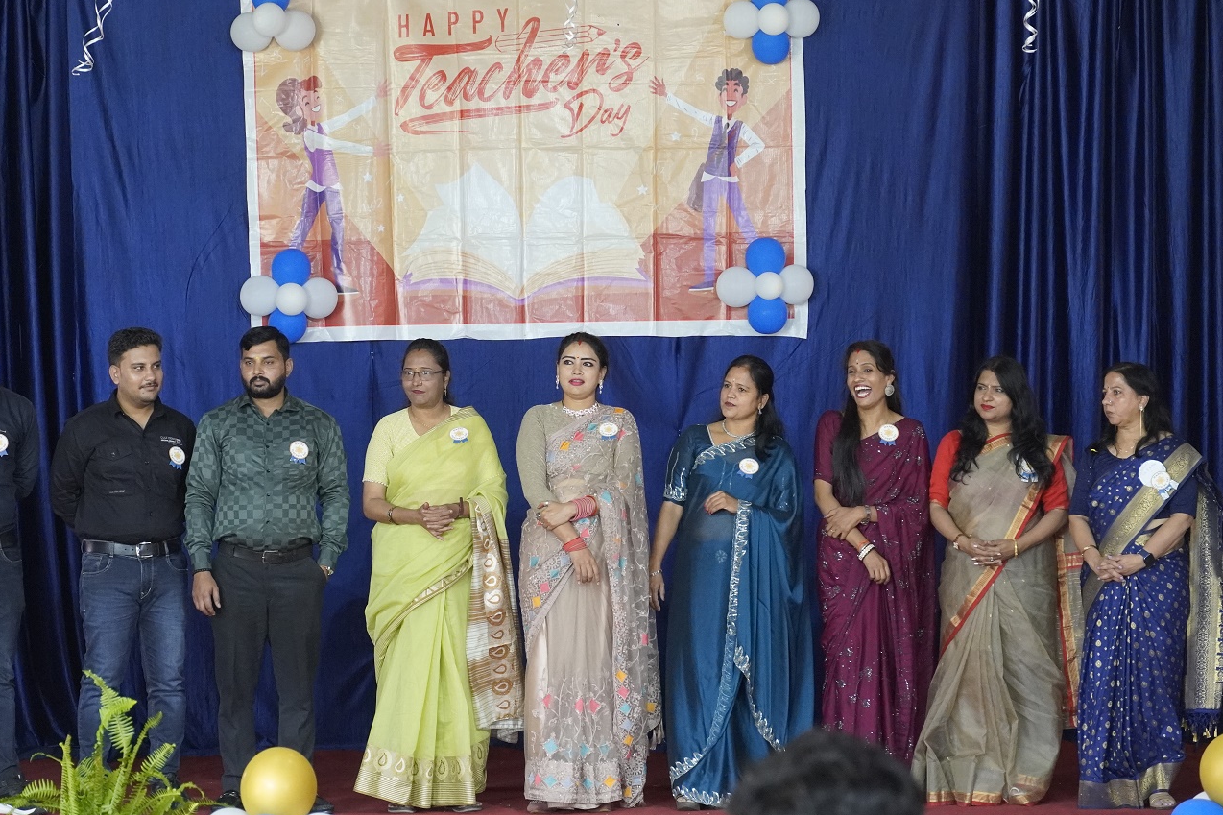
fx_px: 4979
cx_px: 517
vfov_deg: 9.4
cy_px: 378
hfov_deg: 14.0
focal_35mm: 147
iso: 3200
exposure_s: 1/160
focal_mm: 83
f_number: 5.6
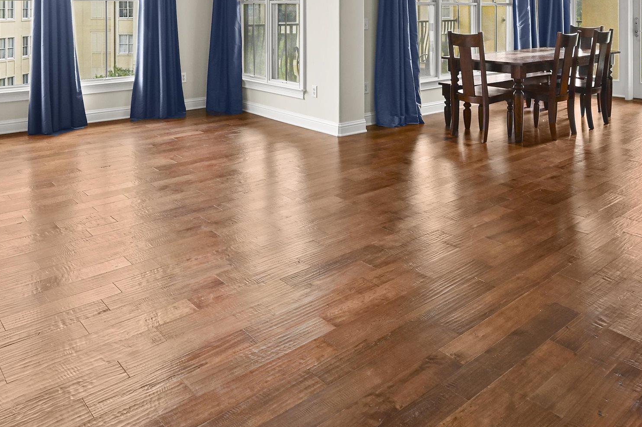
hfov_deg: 60.1
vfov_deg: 38.1
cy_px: 9
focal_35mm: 31
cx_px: 360
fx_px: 553
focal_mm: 15
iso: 200
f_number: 10
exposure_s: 1/10
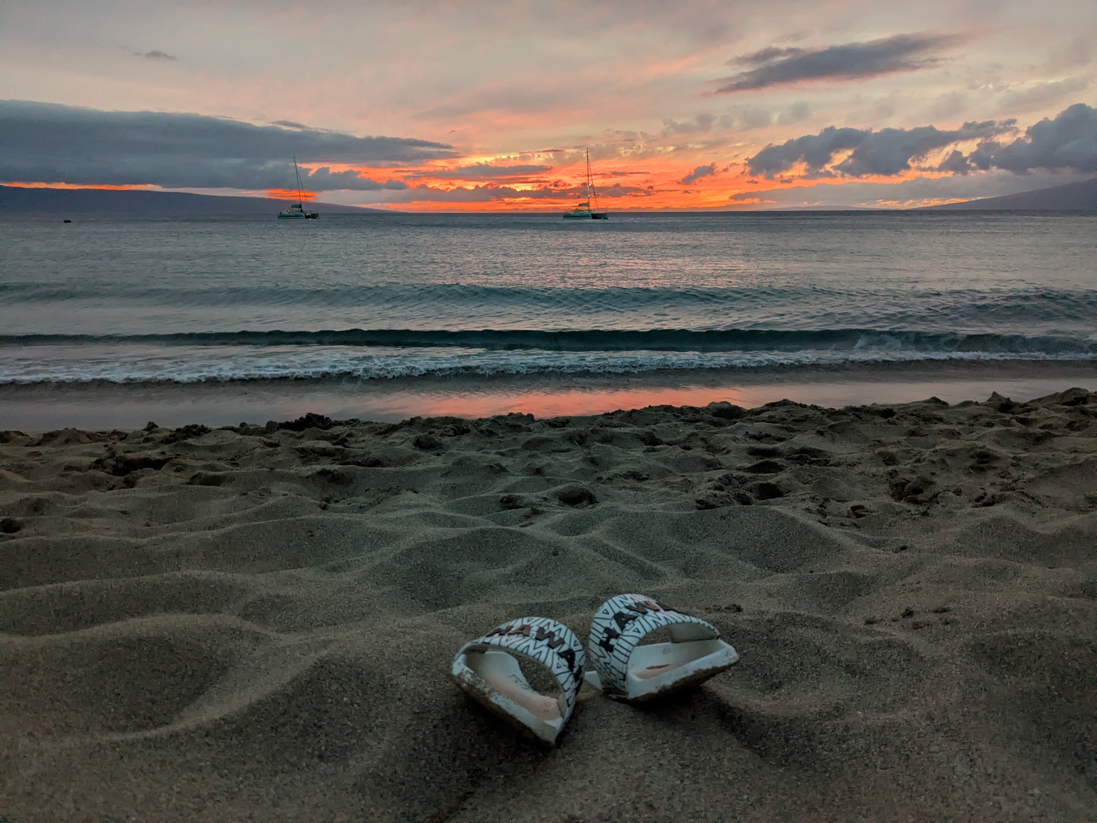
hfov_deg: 65.3
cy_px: 412
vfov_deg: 51.4
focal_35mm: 27
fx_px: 856
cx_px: 548
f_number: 1.73
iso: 298
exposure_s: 1/60
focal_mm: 4.38
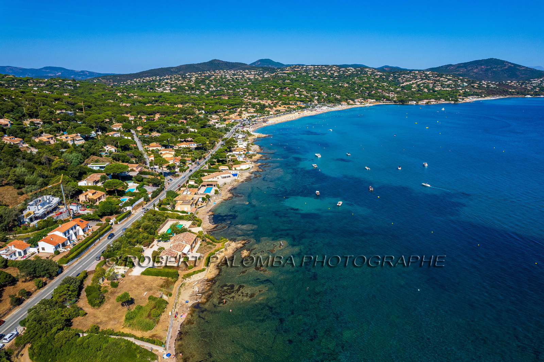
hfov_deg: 78.6
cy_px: 181
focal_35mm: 22
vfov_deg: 57.2
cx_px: 272
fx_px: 332
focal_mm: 8.4
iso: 100
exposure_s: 1/3200
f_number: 2.8
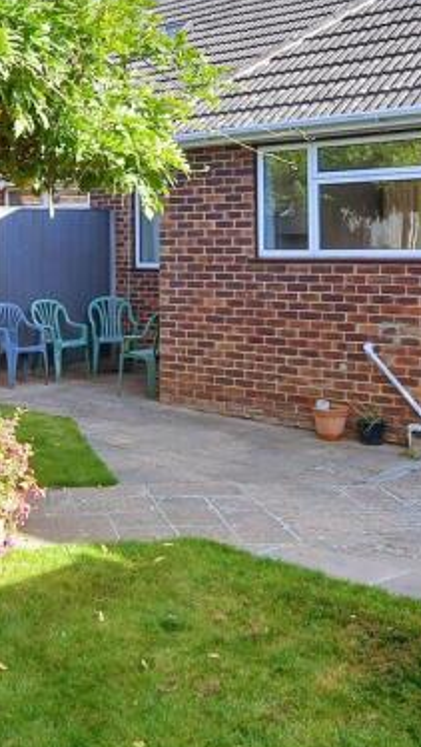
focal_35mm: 43
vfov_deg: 46.4
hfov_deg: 27.5
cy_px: 237
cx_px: 124
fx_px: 851
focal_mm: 10
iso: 320
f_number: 8
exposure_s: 1/250
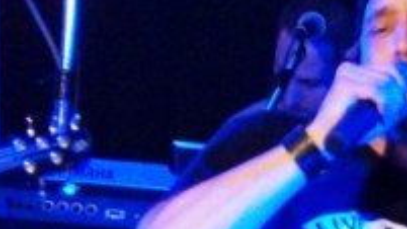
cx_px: 478
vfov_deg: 2.8
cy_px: -93
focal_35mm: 440
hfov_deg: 4.9
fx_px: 4744
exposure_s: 1/40
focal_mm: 55
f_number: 5.6
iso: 3200
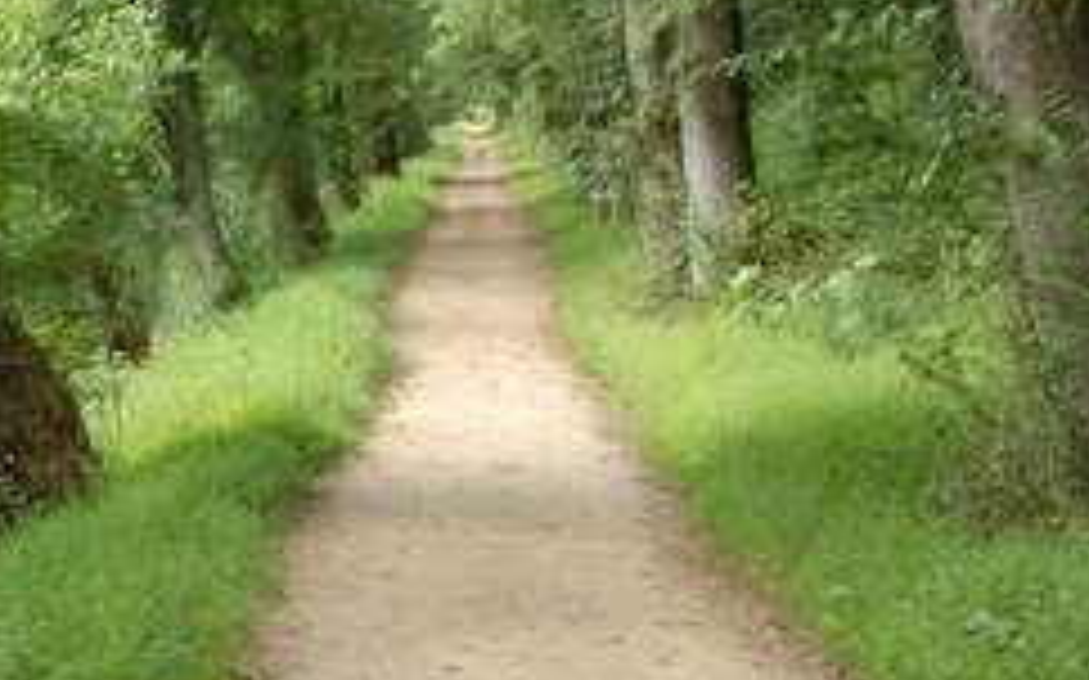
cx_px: -544
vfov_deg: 14.2
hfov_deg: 19.8
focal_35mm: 91
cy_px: 642
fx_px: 2700
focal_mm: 18
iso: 200
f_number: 4.5
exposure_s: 1/60
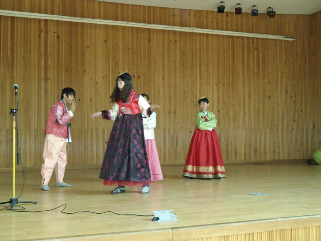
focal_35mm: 44
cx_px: 160
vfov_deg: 32.9
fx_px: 408
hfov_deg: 42.9
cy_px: 120
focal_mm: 7.9
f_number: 3.5
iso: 800
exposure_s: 1/50
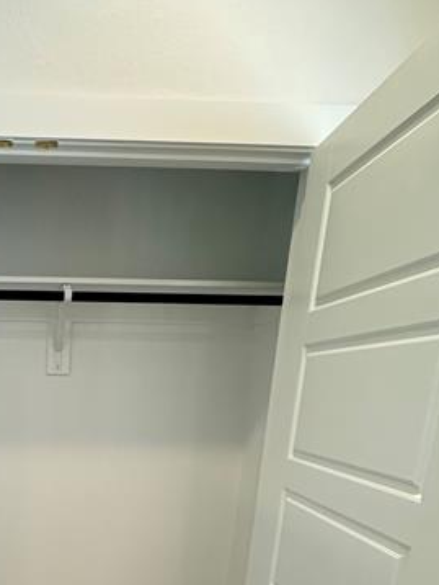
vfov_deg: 53.7
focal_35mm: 30
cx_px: 7
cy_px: 507
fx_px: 507
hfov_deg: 41.2
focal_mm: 2.22
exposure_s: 1/120
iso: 320
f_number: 2.2
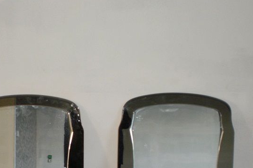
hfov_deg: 28.9
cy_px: 169
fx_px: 485
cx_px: 69
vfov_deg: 19.2
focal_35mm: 69
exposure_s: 1/30
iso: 125
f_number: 3.1
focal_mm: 6.3
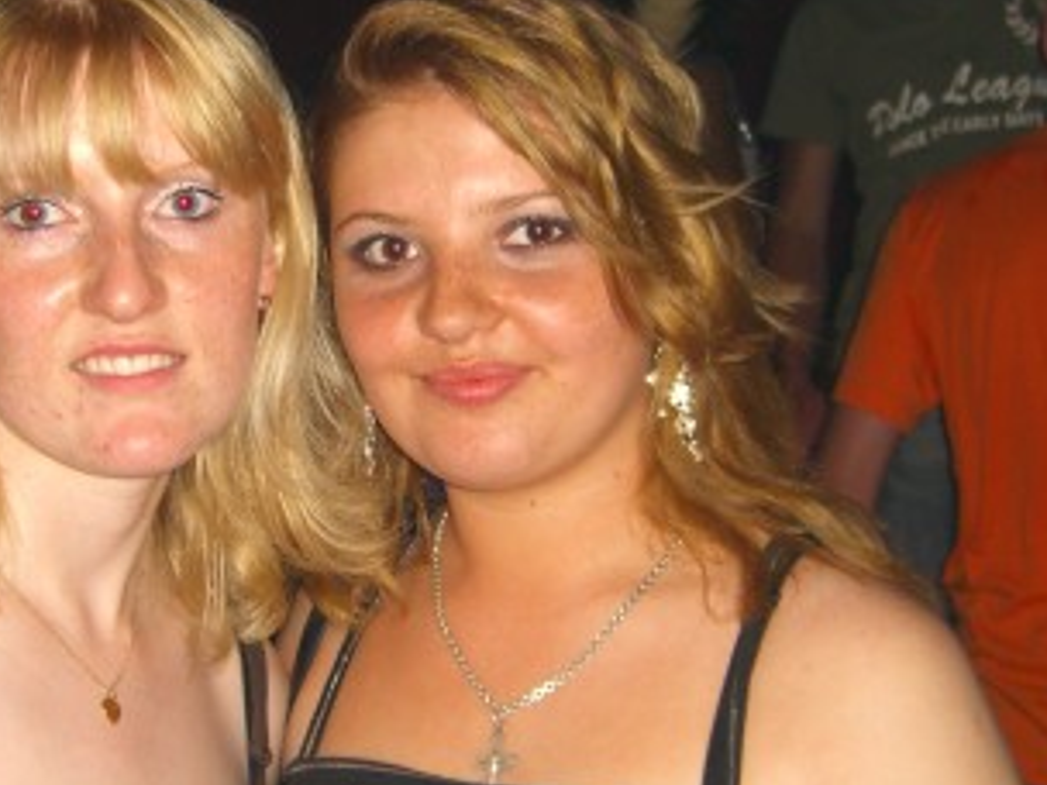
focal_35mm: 75
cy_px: 413
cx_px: 379
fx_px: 2268
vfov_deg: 19.6
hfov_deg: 25.9
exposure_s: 1/60
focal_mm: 7.9
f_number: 2.8
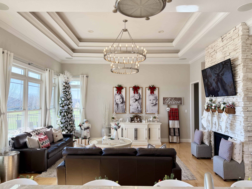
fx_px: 175
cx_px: 126
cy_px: 94
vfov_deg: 56.8
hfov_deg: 71.6
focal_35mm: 24
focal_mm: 6.8
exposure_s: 1/207
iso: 80
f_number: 1.8
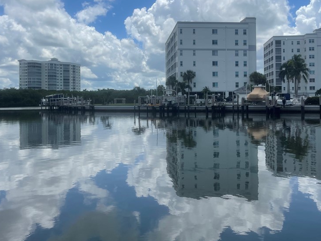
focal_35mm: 35
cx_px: 170
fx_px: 325
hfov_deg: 52.6
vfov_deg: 40.6
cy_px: 97
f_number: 1.6
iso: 32
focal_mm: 5.1
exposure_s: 1/6250
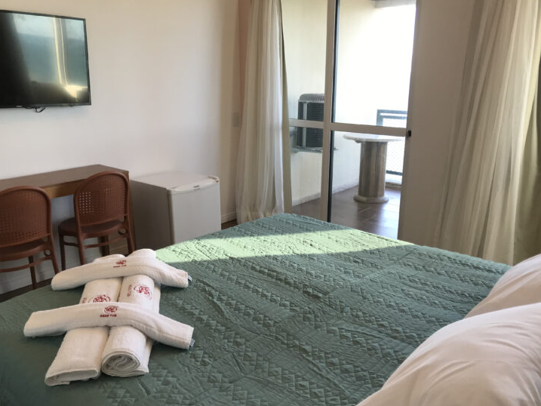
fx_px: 469
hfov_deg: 59.9
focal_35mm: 30
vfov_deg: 46.8
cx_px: 262
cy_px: 214
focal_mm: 3.99
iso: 32
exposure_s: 1/120
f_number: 1.8
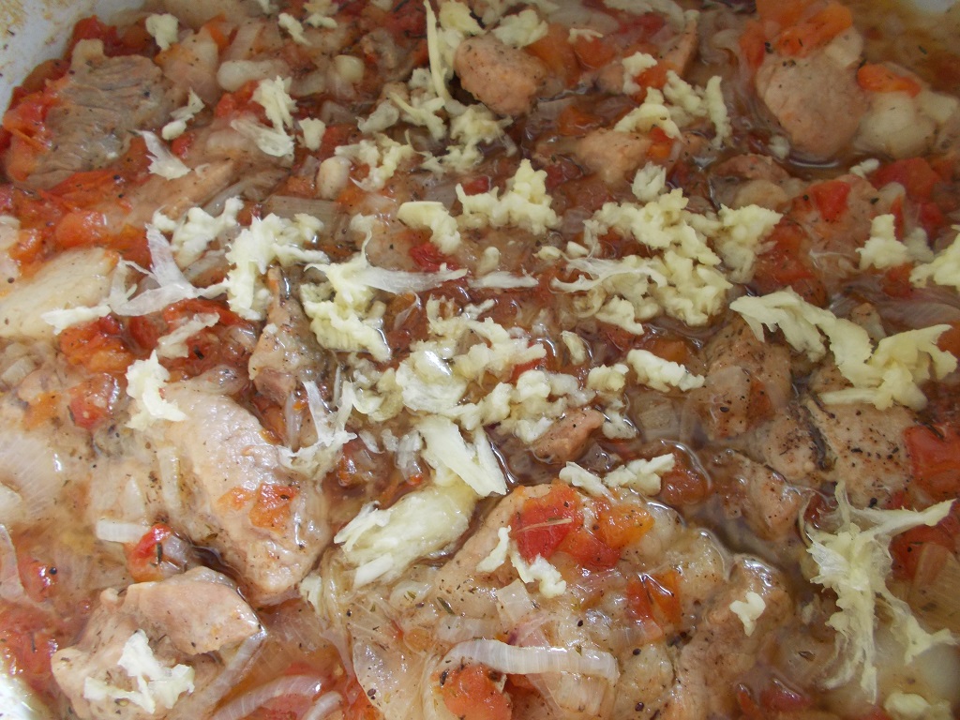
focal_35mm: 26
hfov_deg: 67.3
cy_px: 360
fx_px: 721
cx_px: 480
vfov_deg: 53.1
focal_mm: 4.6
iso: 200
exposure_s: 1/25
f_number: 3.2
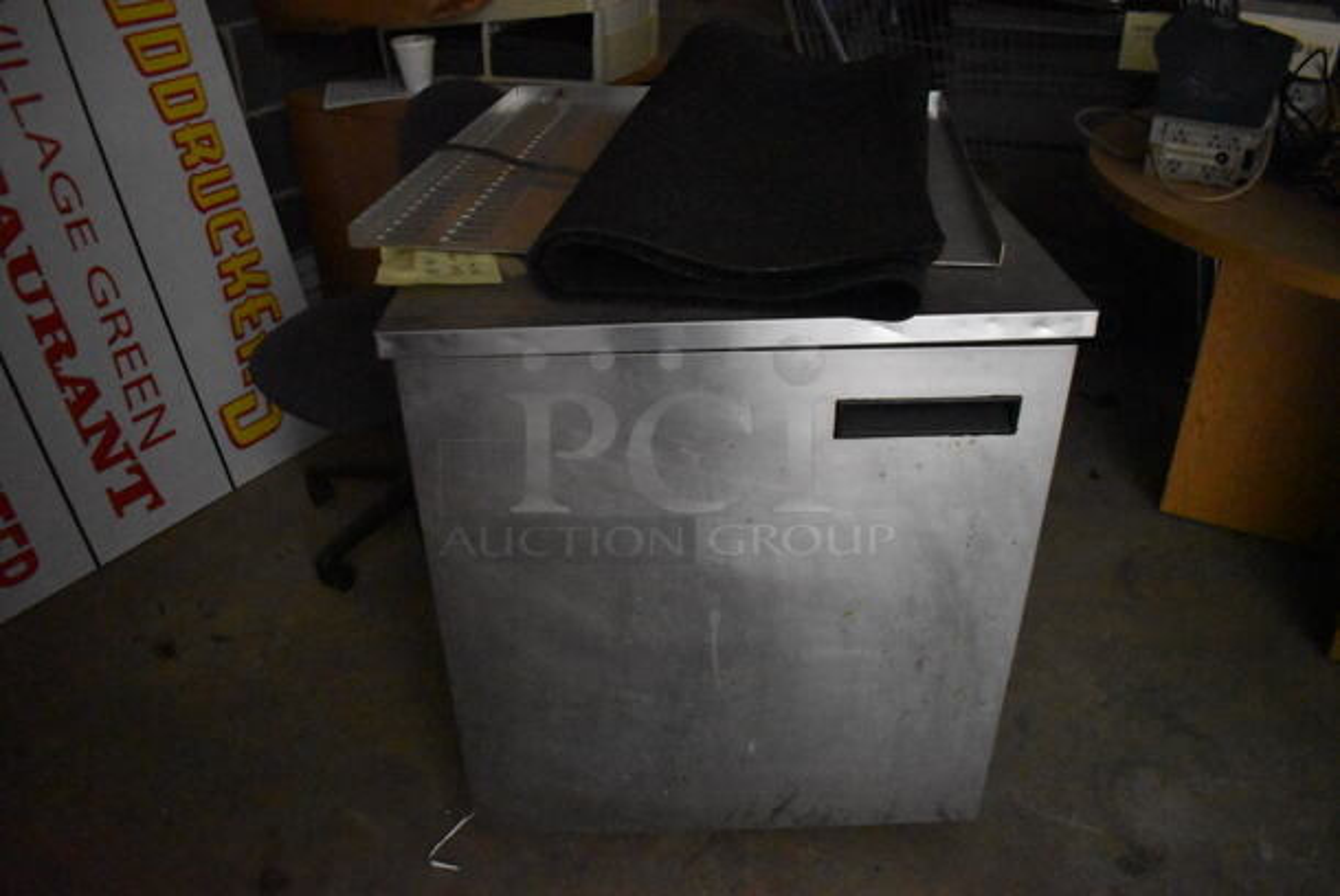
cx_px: 670
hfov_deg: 67.3
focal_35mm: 27
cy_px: 448
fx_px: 1006
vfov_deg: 48.0
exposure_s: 1/60
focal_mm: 18
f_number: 3.5
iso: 12800
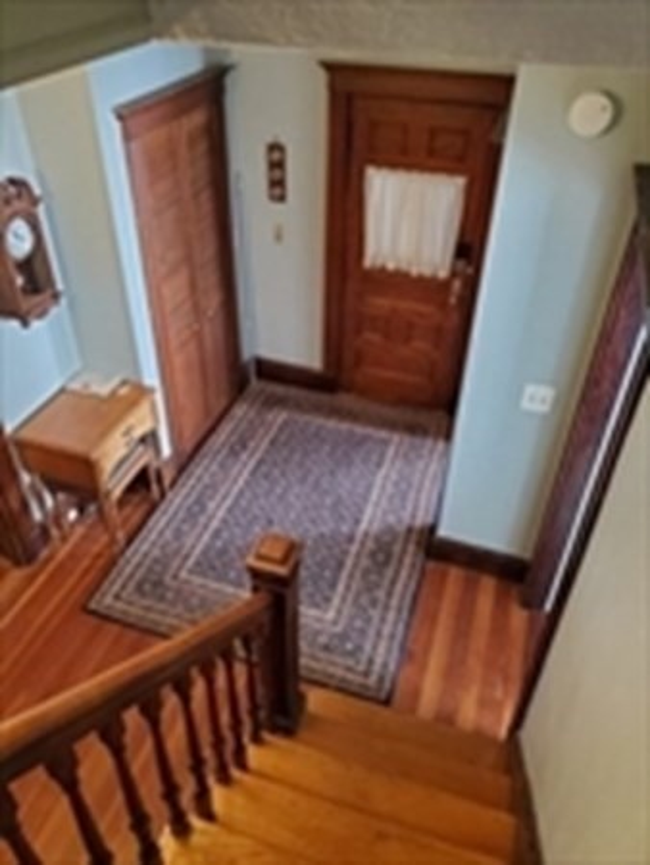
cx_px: 325
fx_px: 650
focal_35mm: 26
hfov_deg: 53.1
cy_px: 432
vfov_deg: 67.3
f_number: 1.5
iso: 640
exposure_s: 1/30
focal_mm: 4.3
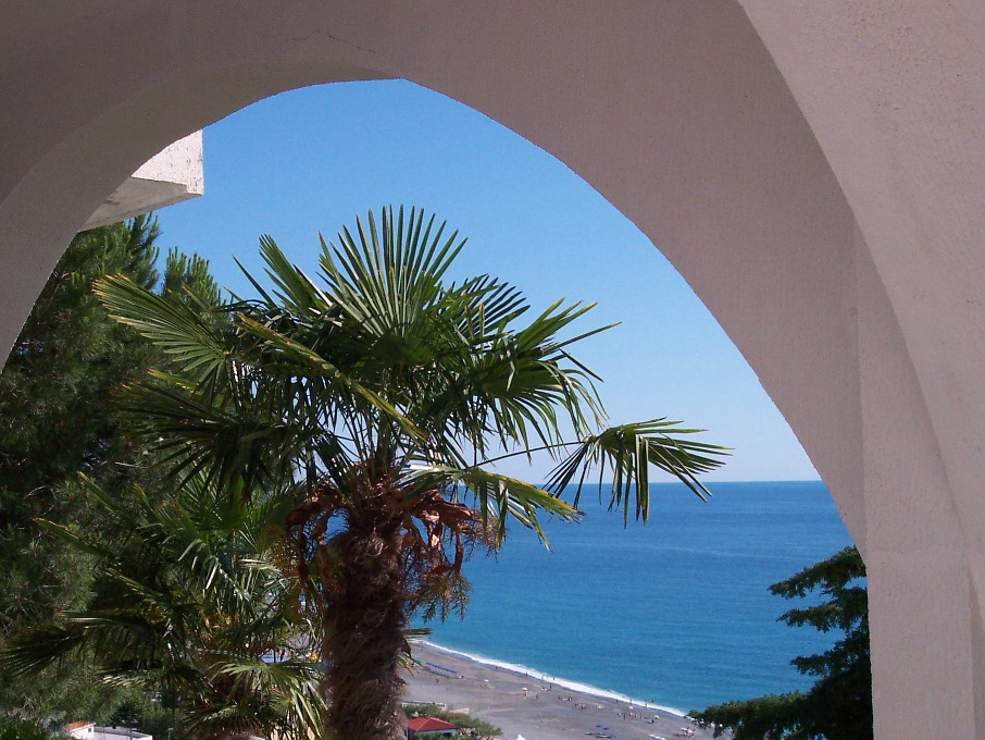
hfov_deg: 35.4
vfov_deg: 27.0
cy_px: 416
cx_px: 404
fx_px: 1537
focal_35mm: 54
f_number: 4.8
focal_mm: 8
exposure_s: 1/1000
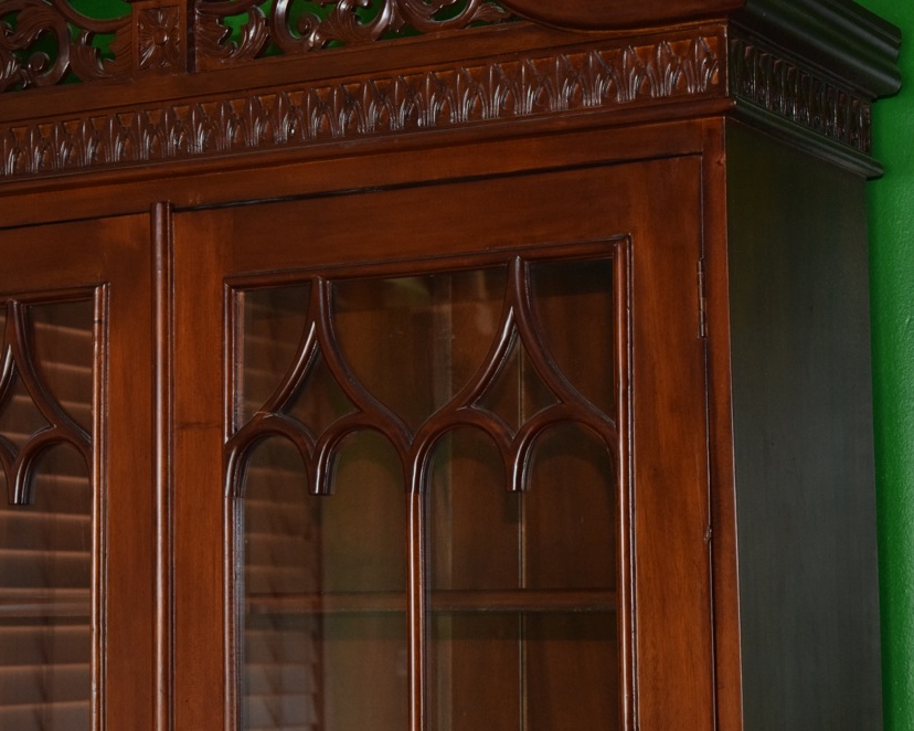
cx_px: 386
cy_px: 365
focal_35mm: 94
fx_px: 2530
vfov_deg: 16.4
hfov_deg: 20.5
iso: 2800
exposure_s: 1/60
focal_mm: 55
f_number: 5.6
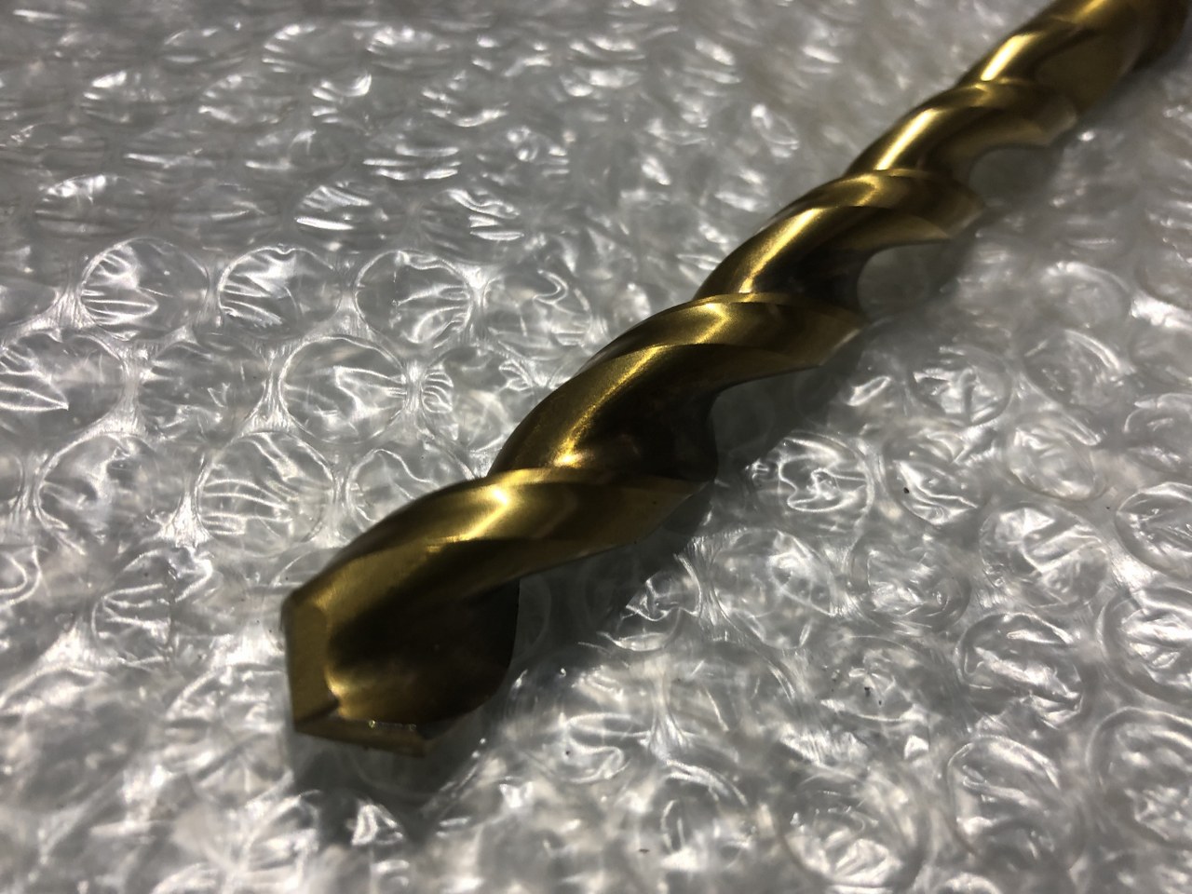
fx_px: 964
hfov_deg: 63.4
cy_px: 447
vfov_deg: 49.7
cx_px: 596
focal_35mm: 28
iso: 40
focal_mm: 3.99
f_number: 1.8
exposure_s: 1/24
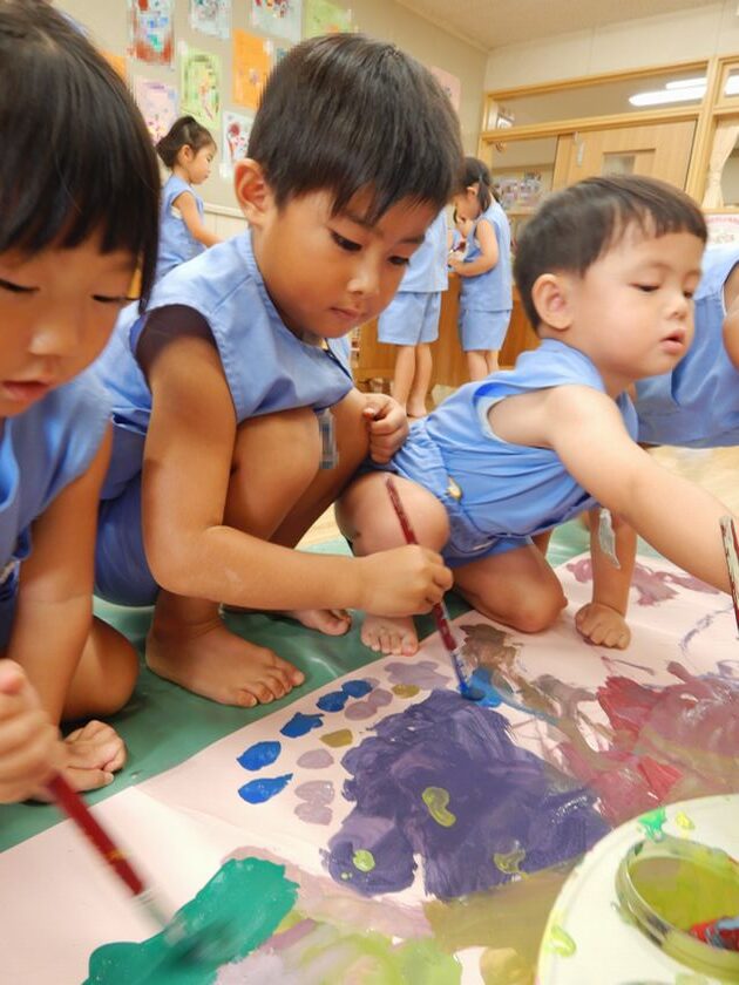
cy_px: 492
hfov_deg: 56.8
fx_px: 683
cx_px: 370
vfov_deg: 71.6
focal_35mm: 24
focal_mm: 4.3
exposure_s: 1/30
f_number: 2.8
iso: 180
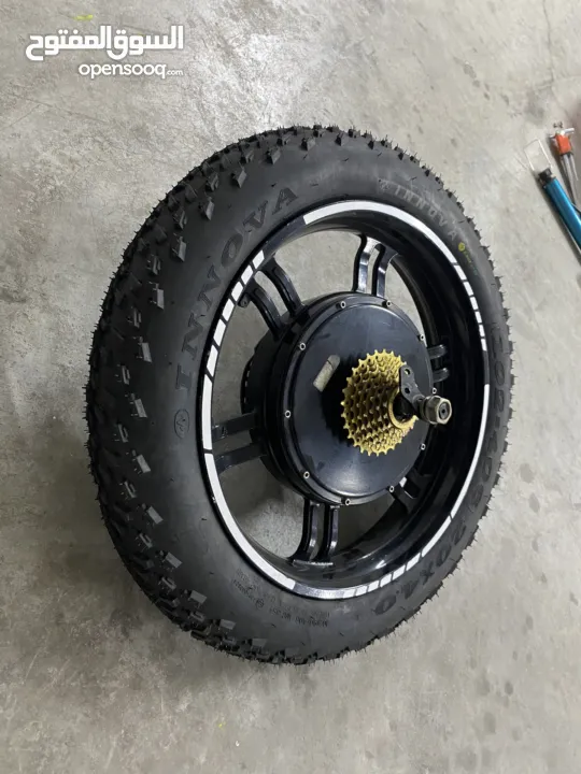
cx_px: 290
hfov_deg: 53.1
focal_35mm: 26
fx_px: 582
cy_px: 387
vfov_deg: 67.3
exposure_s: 1/50
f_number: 1.8
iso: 500
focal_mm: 4.25
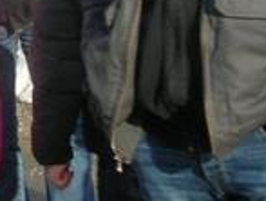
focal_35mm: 152
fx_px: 1171
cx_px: -65
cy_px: -27
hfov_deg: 12.6
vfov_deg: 9.7
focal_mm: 5.8
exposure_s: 1/131
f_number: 5.6
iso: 50
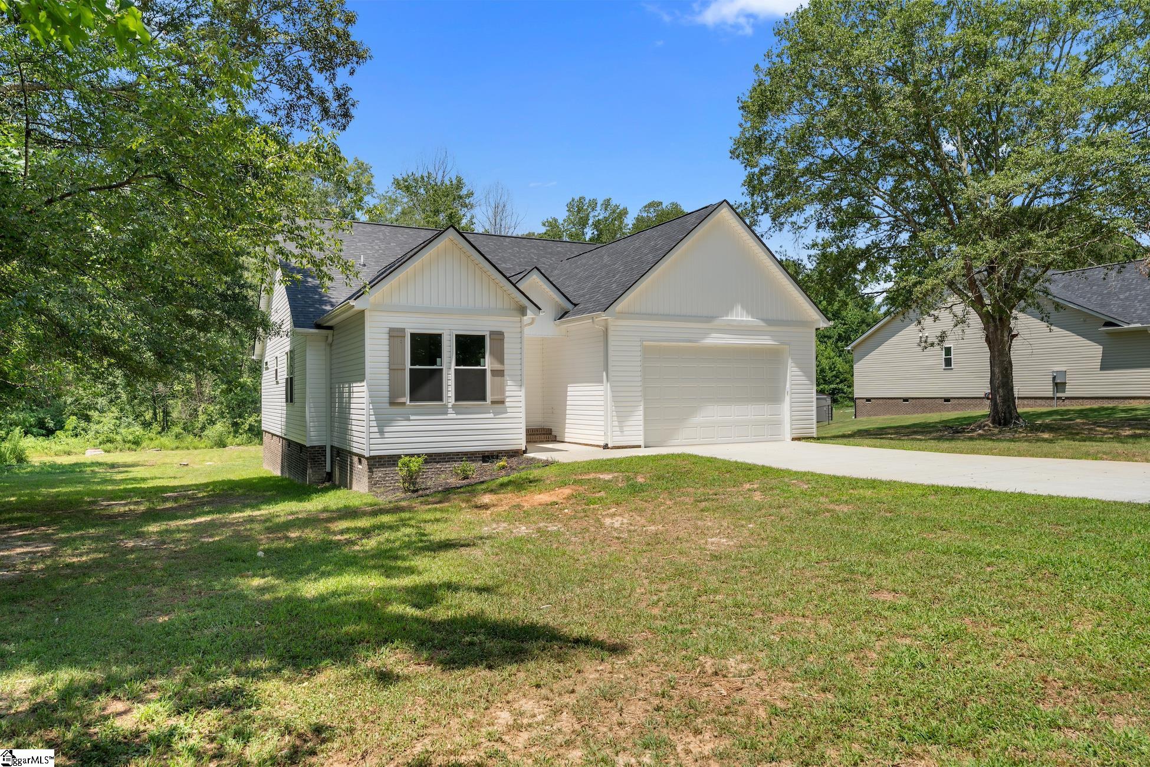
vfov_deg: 53.1
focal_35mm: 24
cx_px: 575
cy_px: 384
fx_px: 767
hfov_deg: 73.7
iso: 100
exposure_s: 1/50
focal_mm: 24
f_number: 5.6
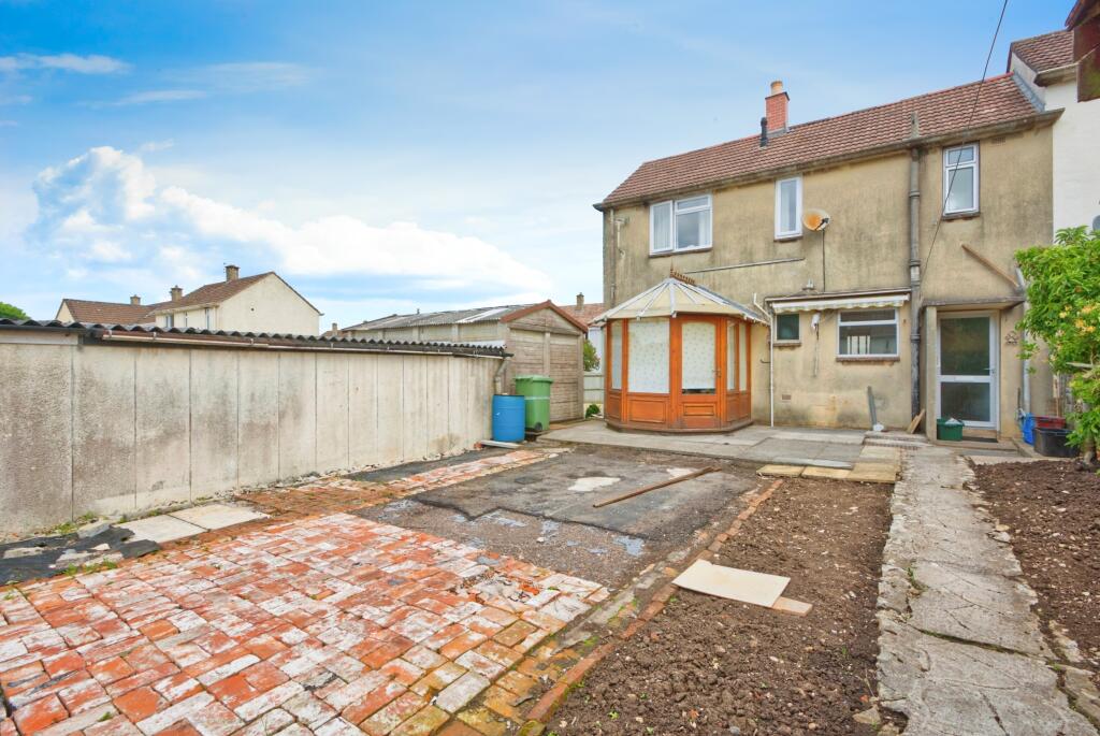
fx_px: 489
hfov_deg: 96.7
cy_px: 368
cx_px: 550
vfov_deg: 73.9
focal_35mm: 16
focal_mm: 16
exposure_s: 1/500
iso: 400
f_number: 9
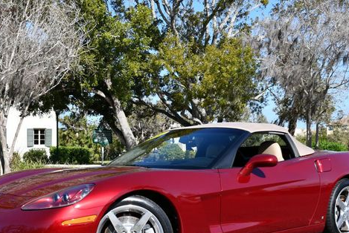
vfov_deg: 22.6
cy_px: 147
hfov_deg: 33.4
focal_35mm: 60
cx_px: 169
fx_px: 582
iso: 100
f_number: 8
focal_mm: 22
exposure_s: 1/250
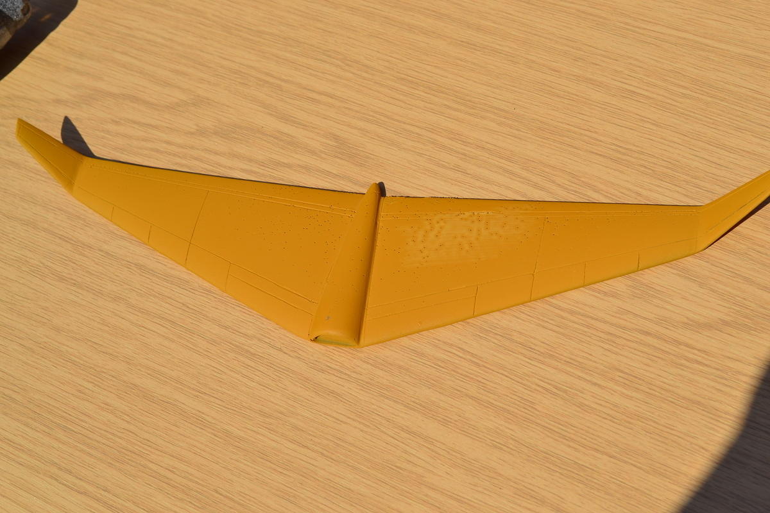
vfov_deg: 22.6
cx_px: 385
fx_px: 1283
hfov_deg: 33.4
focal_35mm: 60
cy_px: 256
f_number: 9
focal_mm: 40
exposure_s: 1/320
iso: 100
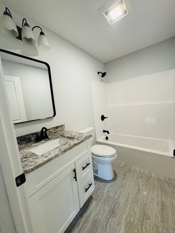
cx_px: 88
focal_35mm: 14
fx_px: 94
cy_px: 116
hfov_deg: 85.7
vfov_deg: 102.1
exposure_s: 1/60
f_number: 2.2
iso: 160
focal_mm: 2.22
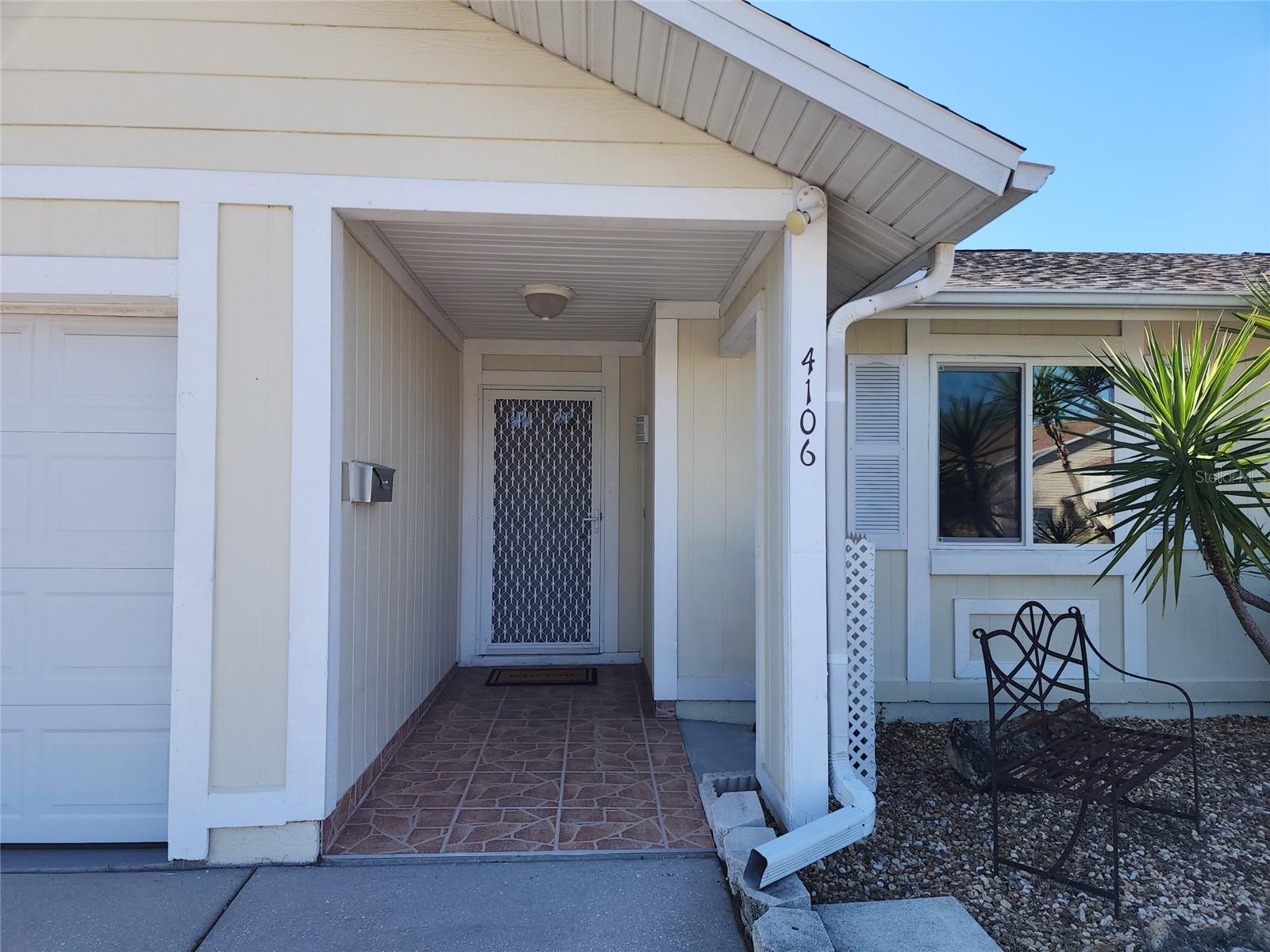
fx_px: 844
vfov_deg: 58.9
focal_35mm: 23
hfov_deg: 73.9
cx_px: 635
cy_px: 476
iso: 12
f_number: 1.8
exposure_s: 1/426
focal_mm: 6.4
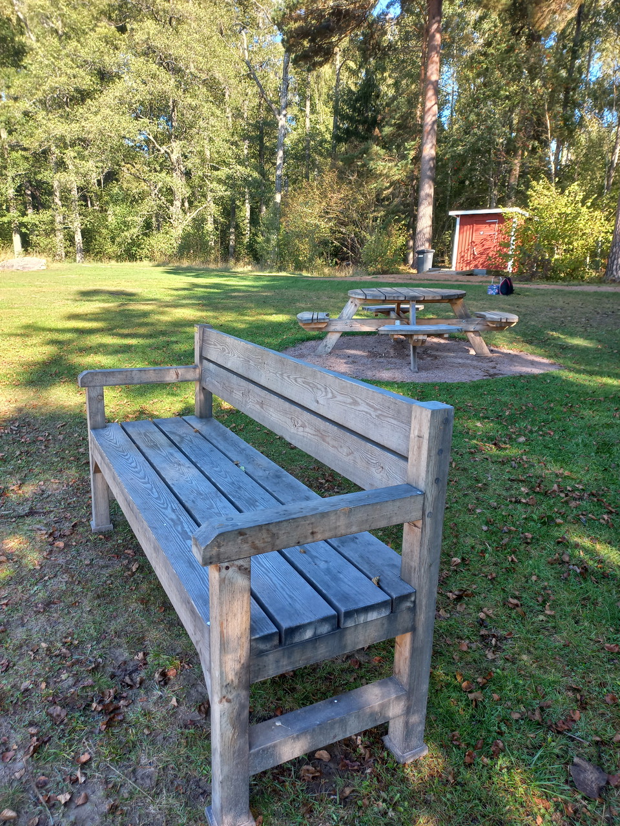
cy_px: 413
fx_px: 597
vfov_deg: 69.4
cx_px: 310
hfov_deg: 54.9
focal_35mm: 25
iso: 32
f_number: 1.8
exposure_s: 1/100
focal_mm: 4.6
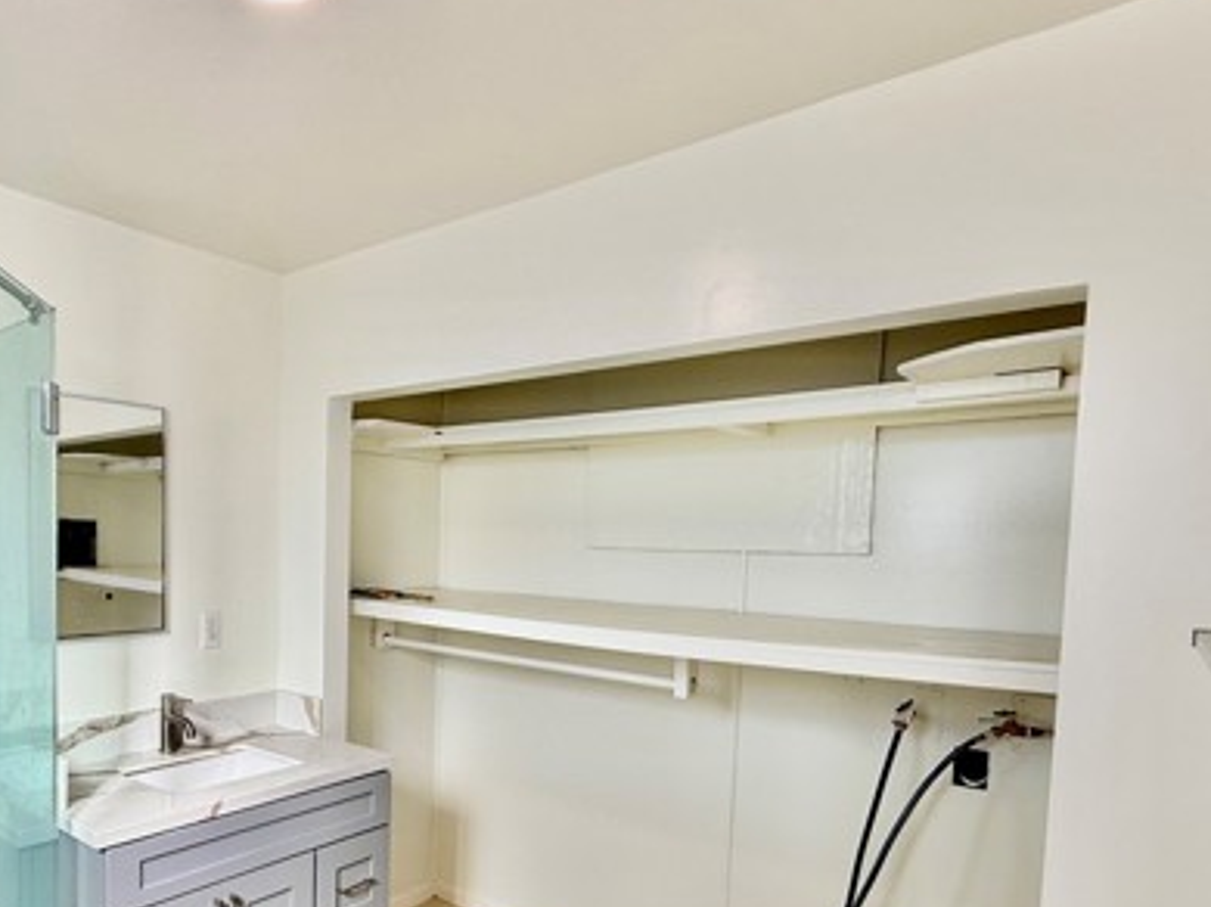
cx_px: 370
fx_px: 804
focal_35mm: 23
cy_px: 599
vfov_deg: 57.6
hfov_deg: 71.0
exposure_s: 1/120
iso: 50
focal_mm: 2.22
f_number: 2.2
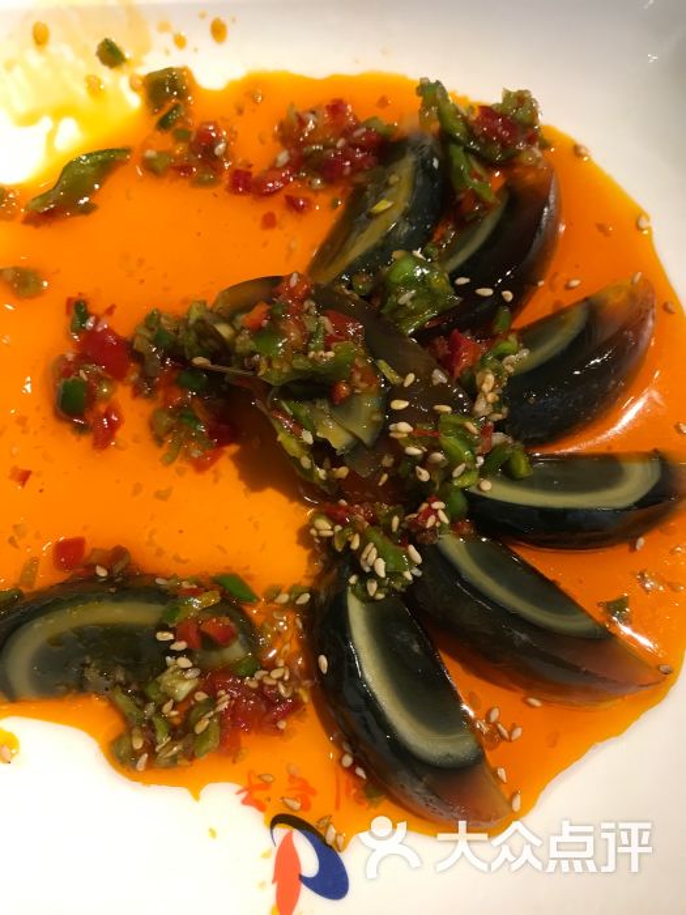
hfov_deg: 49.7
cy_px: 458
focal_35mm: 28
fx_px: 740
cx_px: 343
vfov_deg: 63.4
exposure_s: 1/17
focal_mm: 3.99
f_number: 1.8
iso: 50
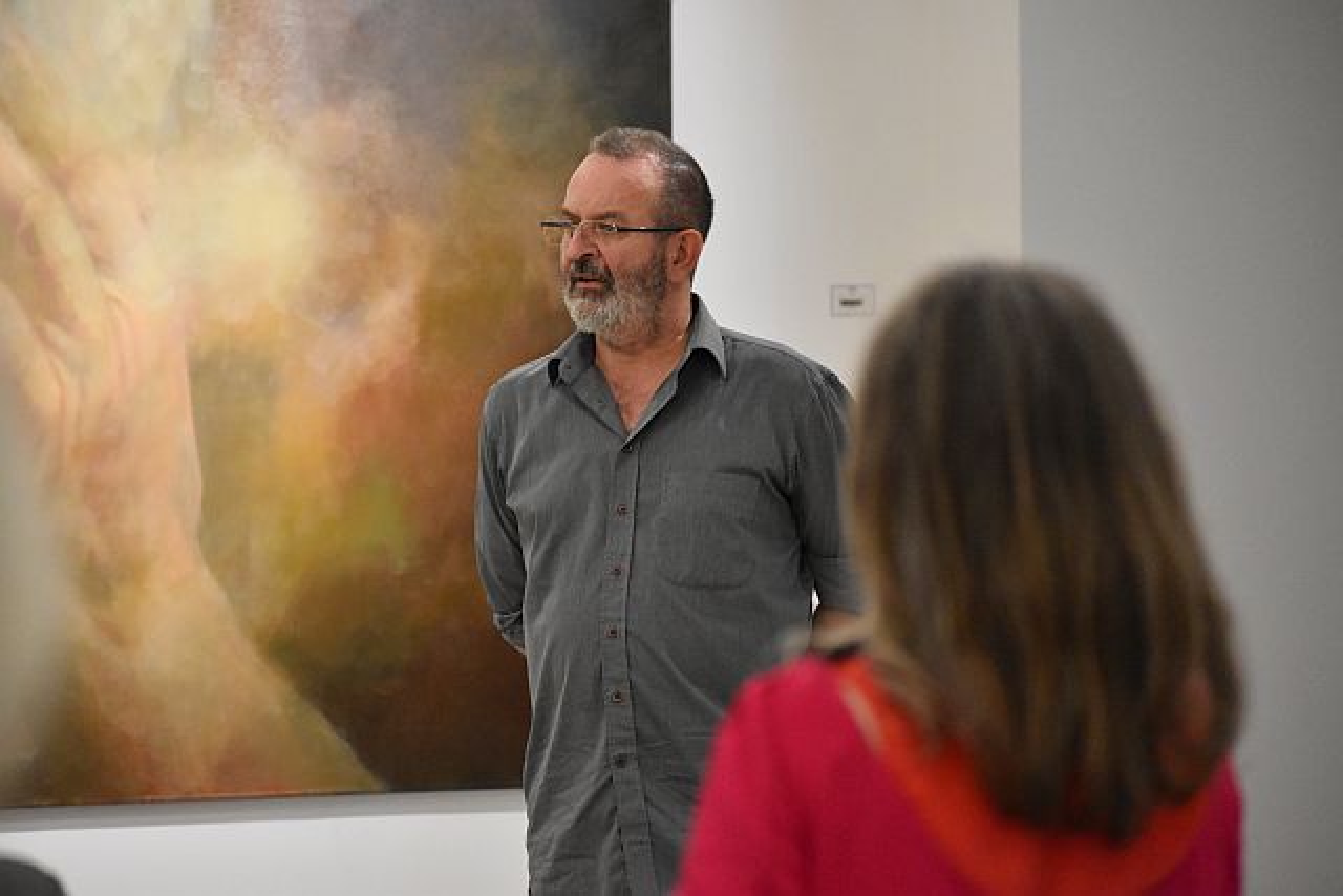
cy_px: 448
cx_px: 672
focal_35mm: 225
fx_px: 8395
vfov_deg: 6.1
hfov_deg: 9.1
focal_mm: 150
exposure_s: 1/250
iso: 4500
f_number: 5
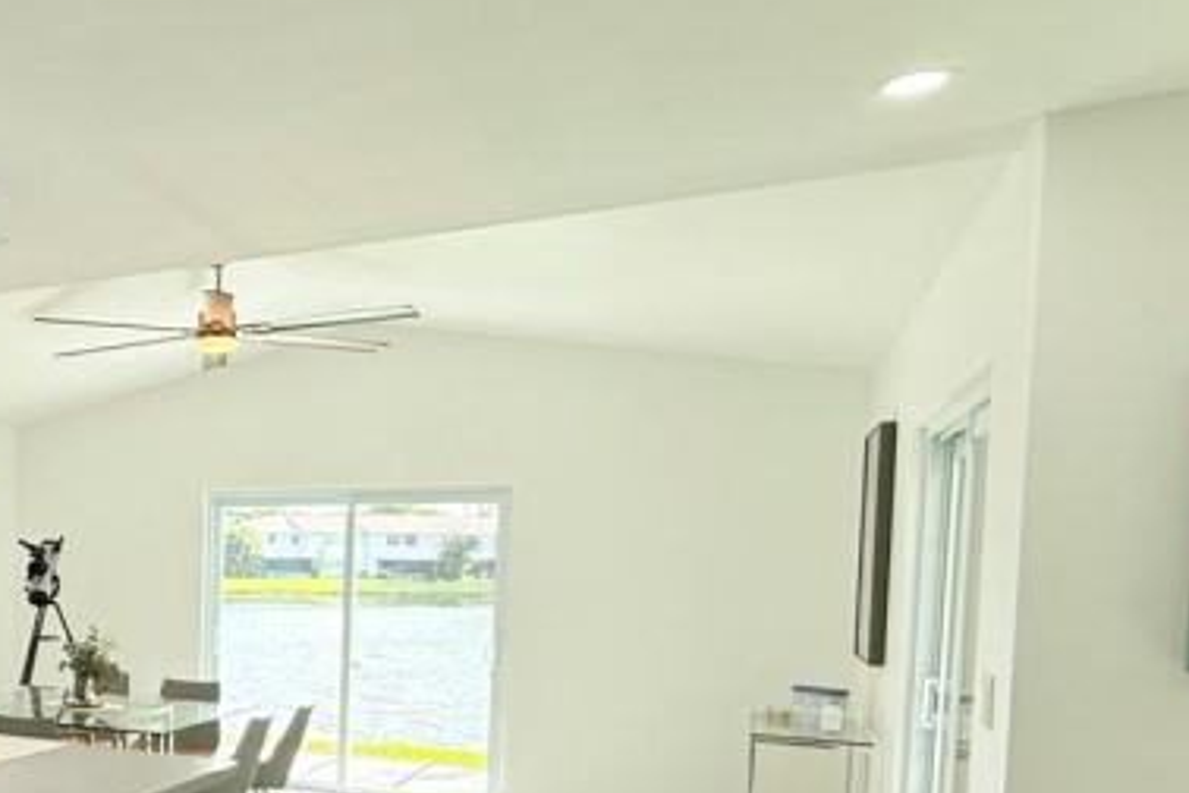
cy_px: 629
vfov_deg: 34.9
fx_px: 1222
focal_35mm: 37
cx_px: -142
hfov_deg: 40.8
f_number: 2.2
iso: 50
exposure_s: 1/184
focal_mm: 2.22
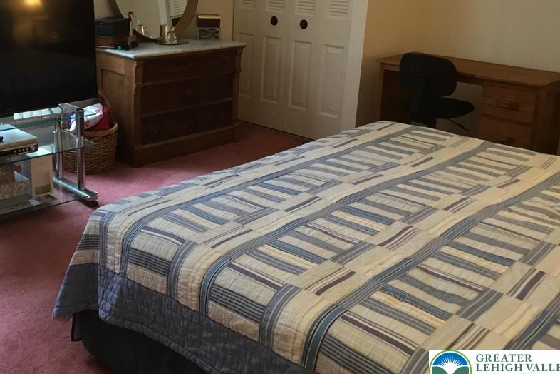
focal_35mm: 42
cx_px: 209
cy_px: 123
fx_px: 653
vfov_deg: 31.6
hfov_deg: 46.0
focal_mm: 3.3
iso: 80
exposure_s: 1/30
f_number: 2.4
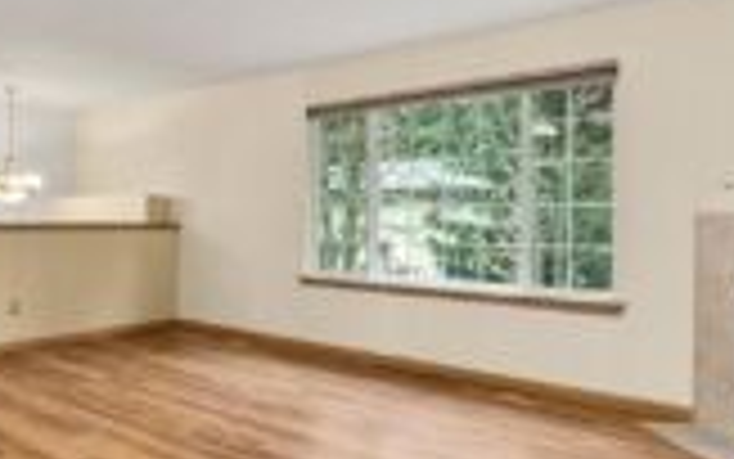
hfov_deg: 61.6
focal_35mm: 30
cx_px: 257
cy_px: 223
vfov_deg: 41.9
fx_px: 600
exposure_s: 1/60
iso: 320
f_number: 7.1
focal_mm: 12
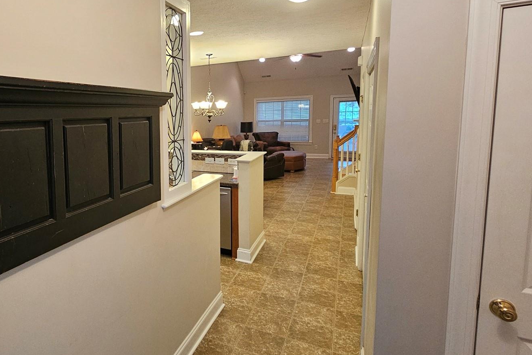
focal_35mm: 21
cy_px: 152
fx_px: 310
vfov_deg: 59.2
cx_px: 126
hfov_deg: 74.7
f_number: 2.2
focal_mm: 2.2
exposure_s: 1/40
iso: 320
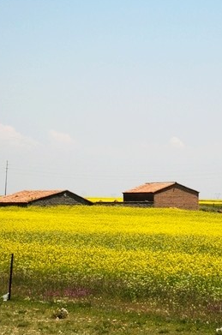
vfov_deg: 9.9
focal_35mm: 209
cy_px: 104
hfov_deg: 6.5
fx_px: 1940
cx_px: 115
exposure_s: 1/2500
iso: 200
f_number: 5.6
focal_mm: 85
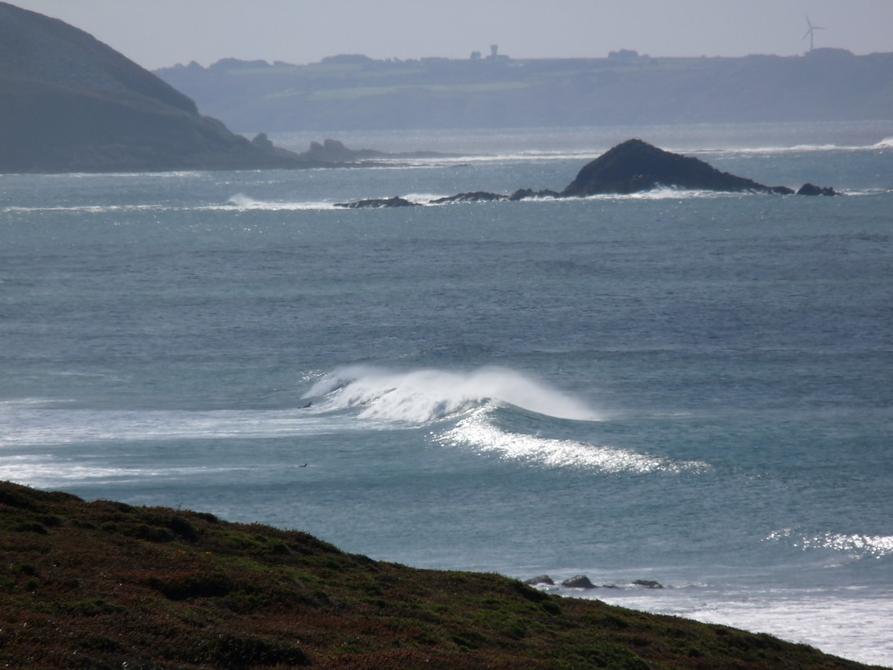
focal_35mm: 486
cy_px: 335
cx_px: 446
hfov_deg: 4.1
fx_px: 12540
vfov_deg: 3.1
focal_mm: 86.4
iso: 100
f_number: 8
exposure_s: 1/500
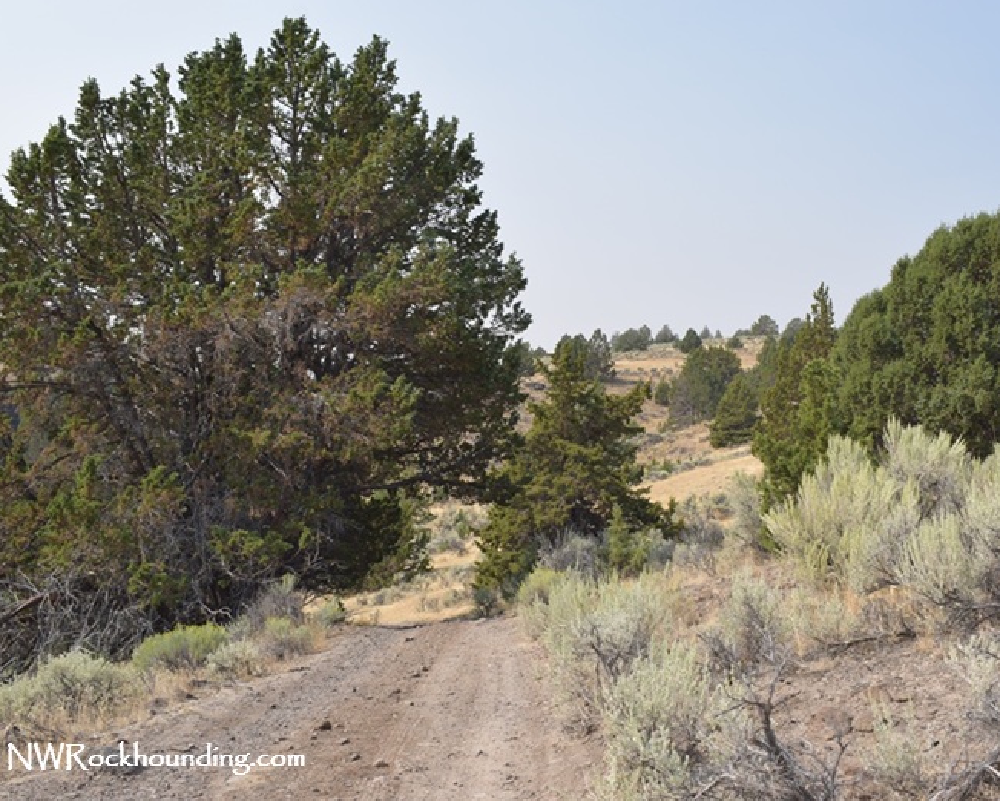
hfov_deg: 47.9
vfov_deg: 39.2
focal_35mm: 38
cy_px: 403
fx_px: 1125
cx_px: 529
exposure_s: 1/200
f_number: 9
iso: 100
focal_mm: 22
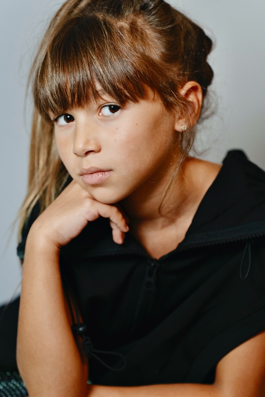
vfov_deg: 12.6
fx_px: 1799
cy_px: 198
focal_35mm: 163
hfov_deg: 8.4
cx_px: 132
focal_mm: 163
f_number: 4
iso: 2500
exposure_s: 1/200
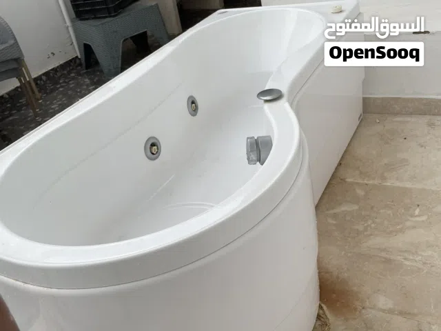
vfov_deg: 53.1
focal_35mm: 26
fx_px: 331
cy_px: 166
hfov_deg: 67.3
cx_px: 220
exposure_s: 1/121
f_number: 1.6
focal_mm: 4.2
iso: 32
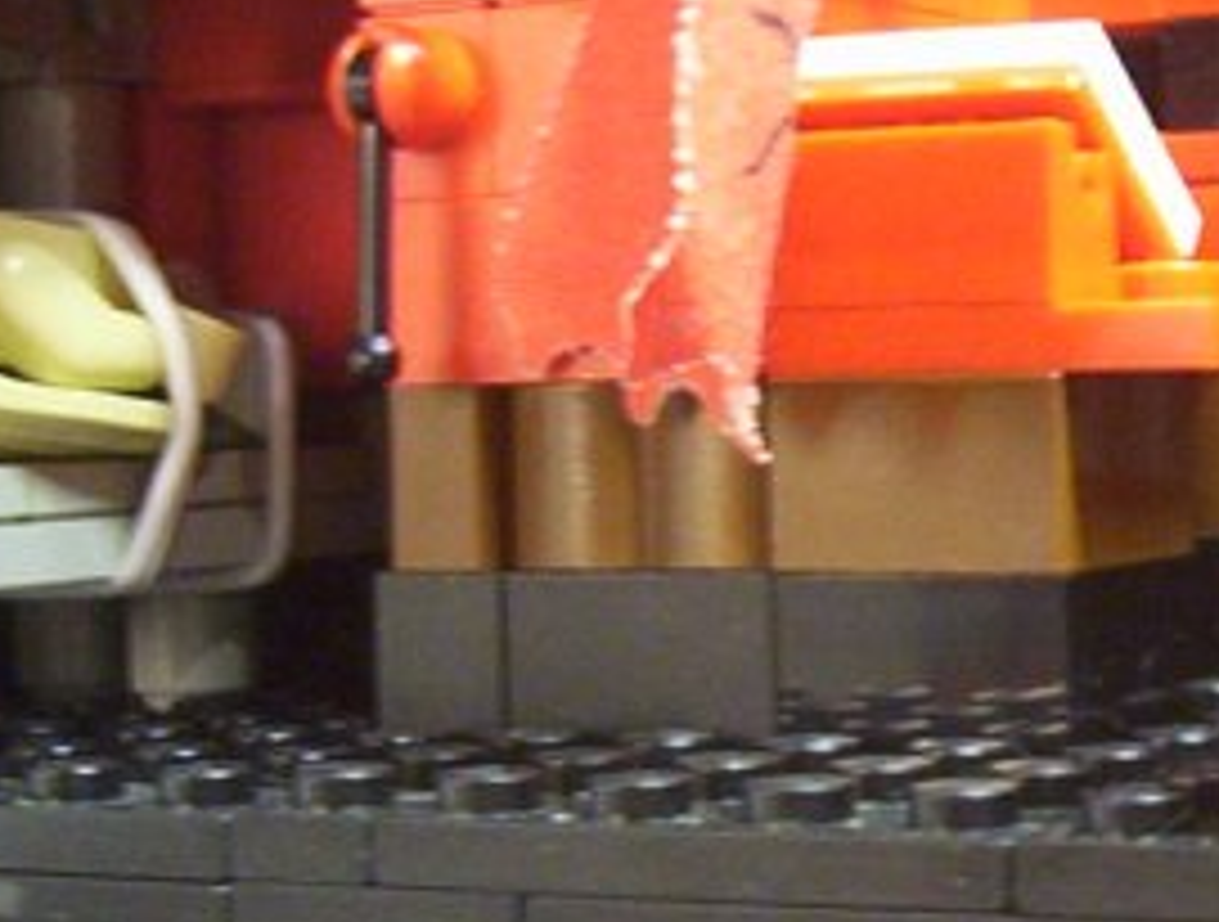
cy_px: 648
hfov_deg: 15.5
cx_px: 942
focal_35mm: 126
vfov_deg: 11.8
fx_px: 4451
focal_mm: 5.77
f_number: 2.73
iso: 200
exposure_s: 1/8
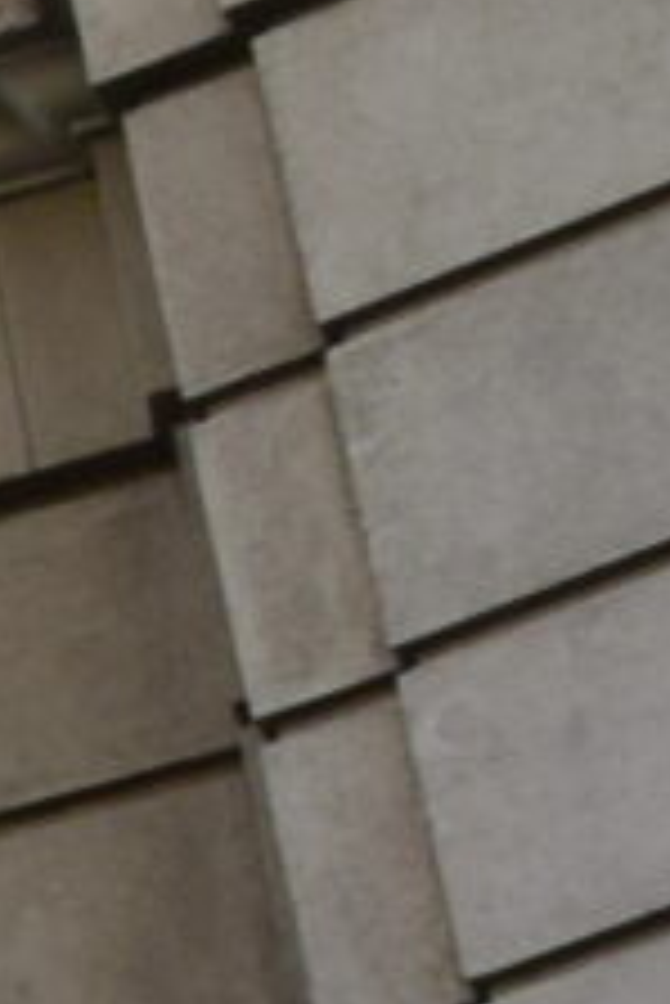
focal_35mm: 379
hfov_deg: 3.0
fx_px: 10563
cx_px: -4344
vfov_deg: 5.0
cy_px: 3771
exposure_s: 1/160
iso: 400
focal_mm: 22
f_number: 9
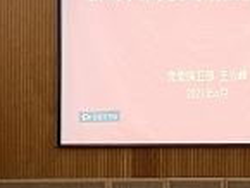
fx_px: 622
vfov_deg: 17.2
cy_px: 85
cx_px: 176
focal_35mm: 86
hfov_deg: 22.6
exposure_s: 1/33.3
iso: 658
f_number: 1.79
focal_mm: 4.71
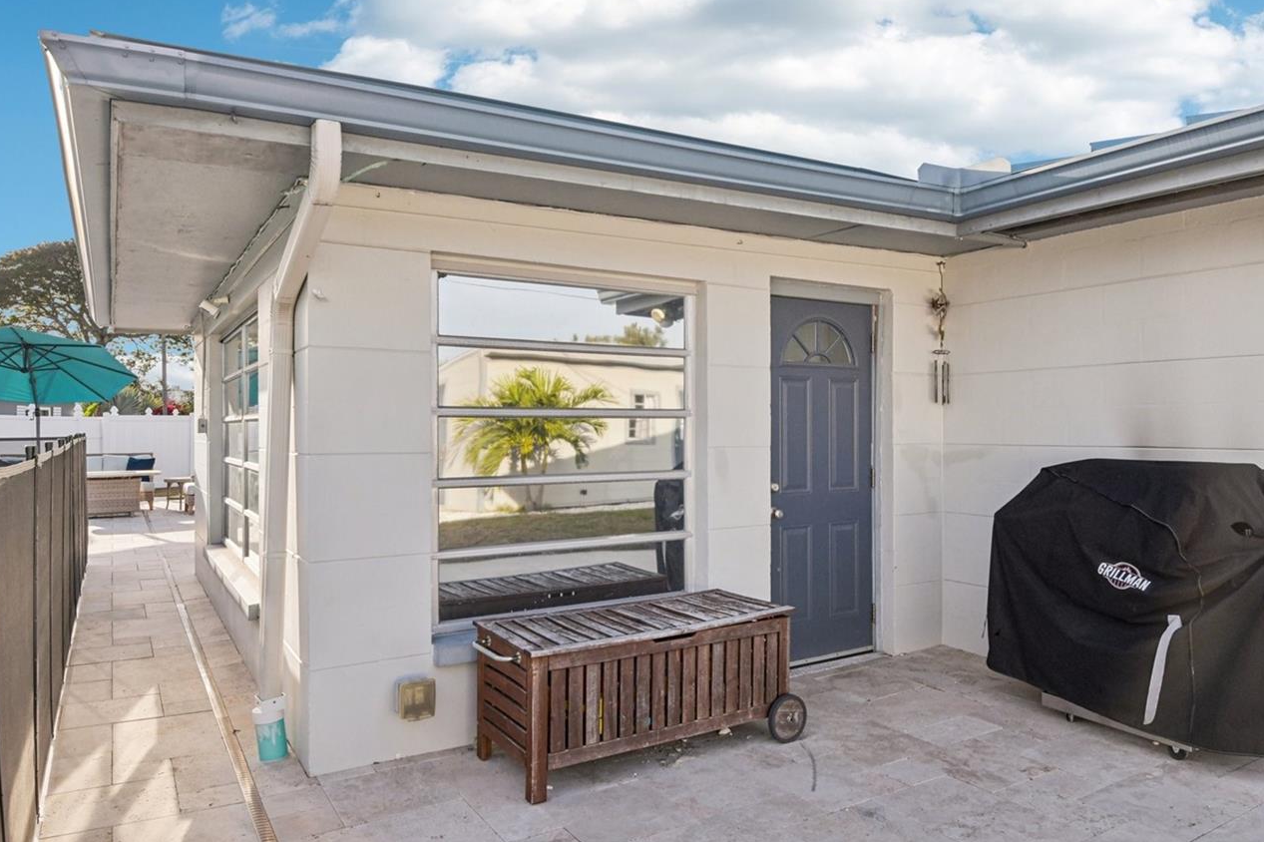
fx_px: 842
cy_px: 426
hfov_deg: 73.6
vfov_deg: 53.1
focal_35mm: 24
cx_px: 691
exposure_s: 1/640
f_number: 8
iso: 400
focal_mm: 19
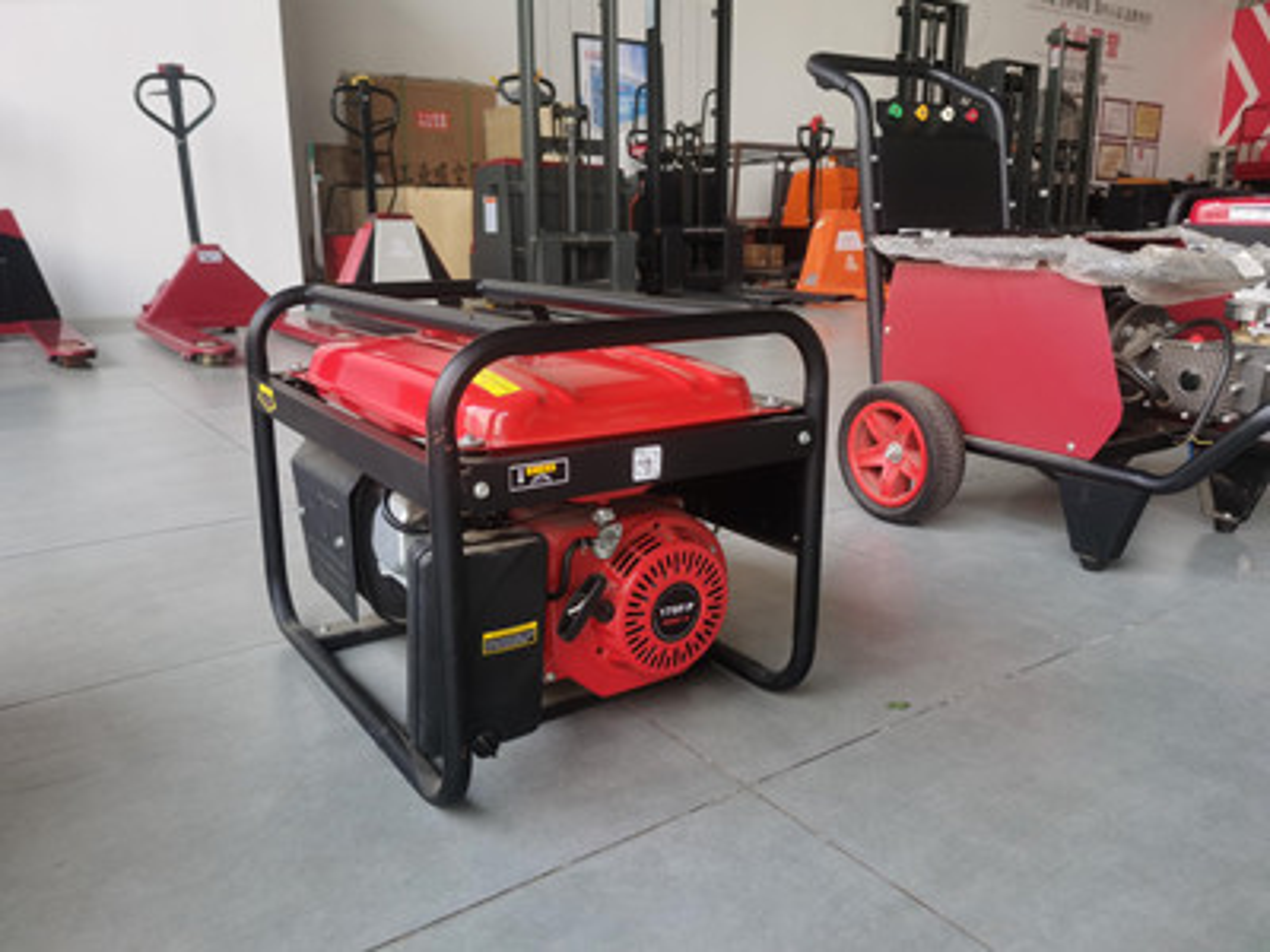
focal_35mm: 27
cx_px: 635
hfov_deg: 65.3
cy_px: 476
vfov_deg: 51.4
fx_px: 991
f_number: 1.6
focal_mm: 5.56
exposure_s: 1/238
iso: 50
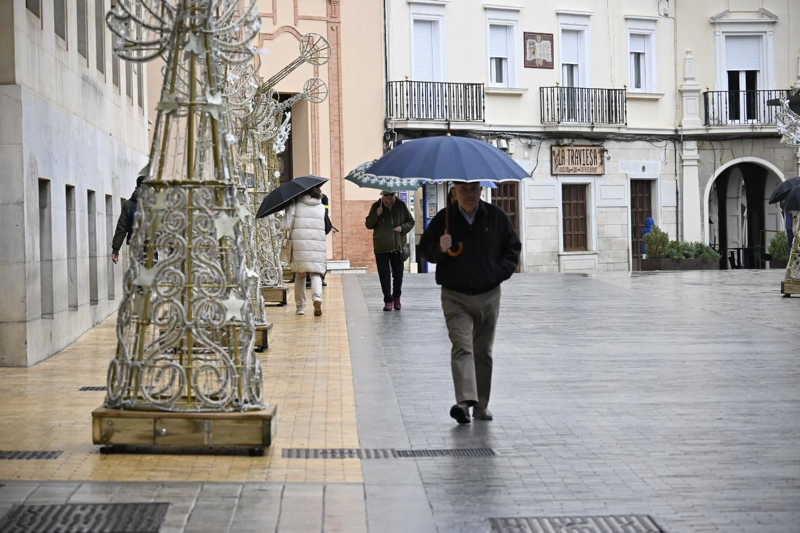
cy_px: 266
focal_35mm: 141
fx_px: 3133
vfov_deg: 9.7
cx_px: 400
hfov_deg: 14.5
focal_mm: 94
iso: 800
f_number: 5
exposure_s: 1/250
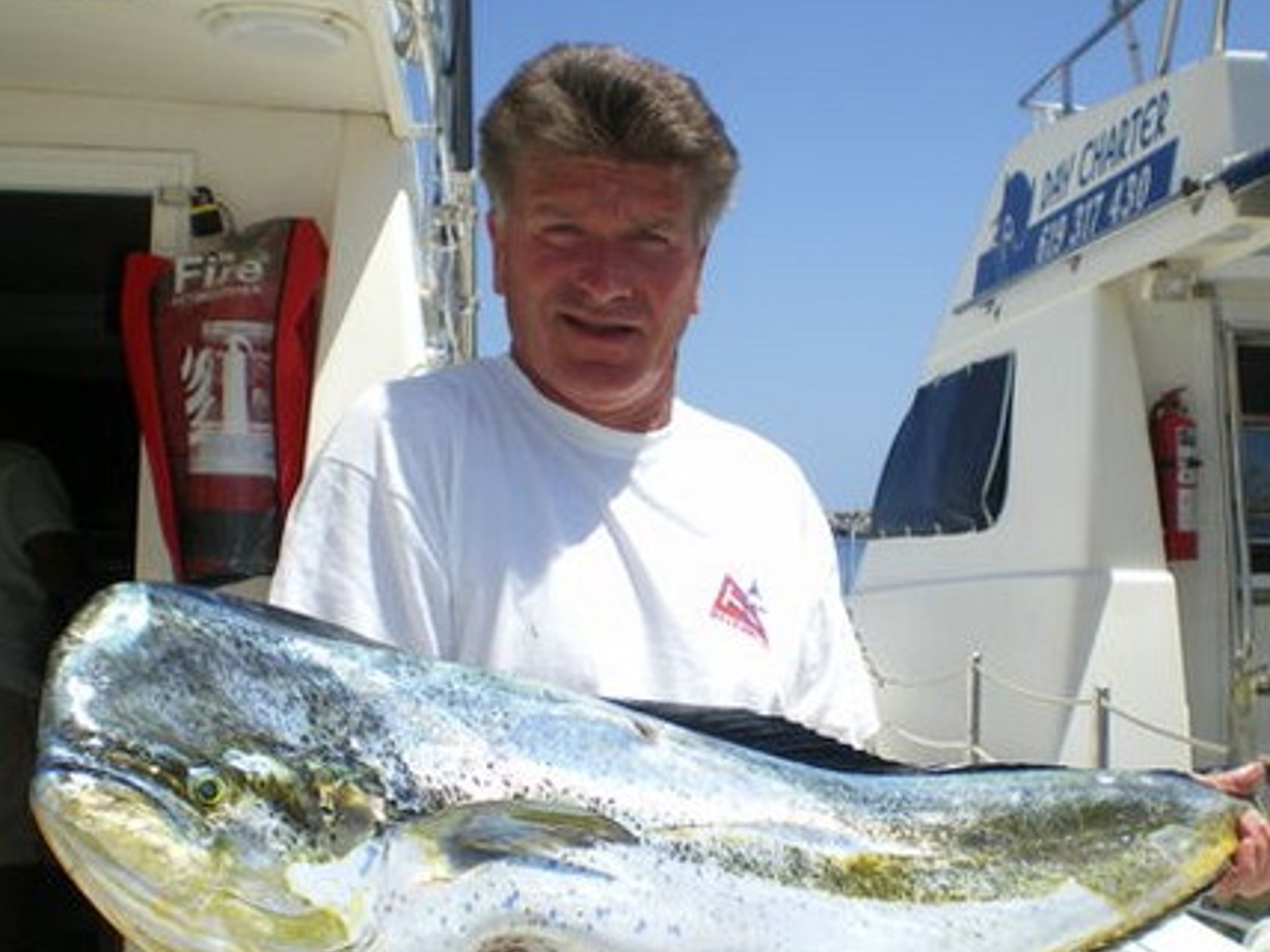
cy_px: 566
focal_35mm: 53
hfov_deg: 36.0
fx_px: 1944
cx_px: 780
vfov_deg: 27.5
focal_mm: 6.3
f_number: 4.6
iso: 50
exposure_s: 1/500
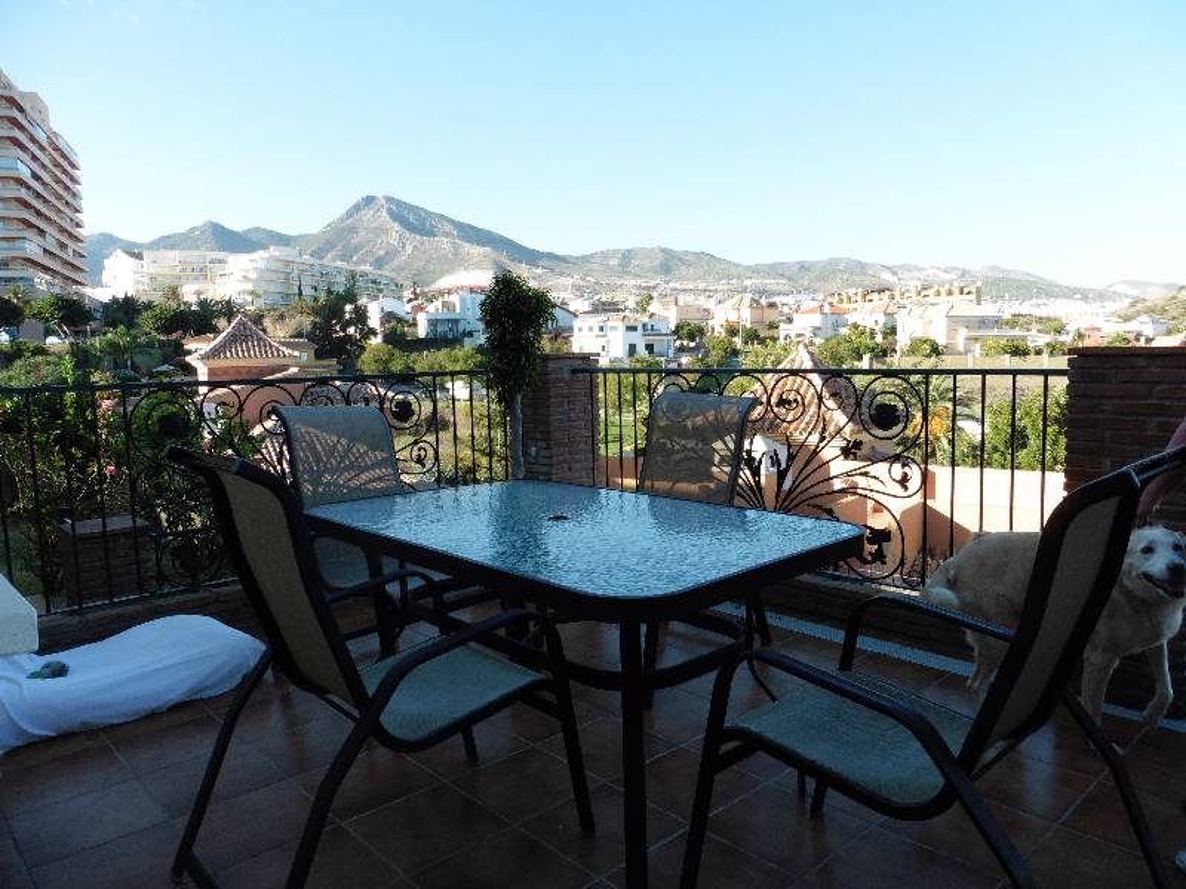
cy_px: 444
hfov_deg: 71.6
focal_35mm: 24
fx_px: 822
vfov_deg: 56.8
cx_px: 593
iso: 100
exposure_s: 1/320
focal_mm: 4.3
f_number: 4
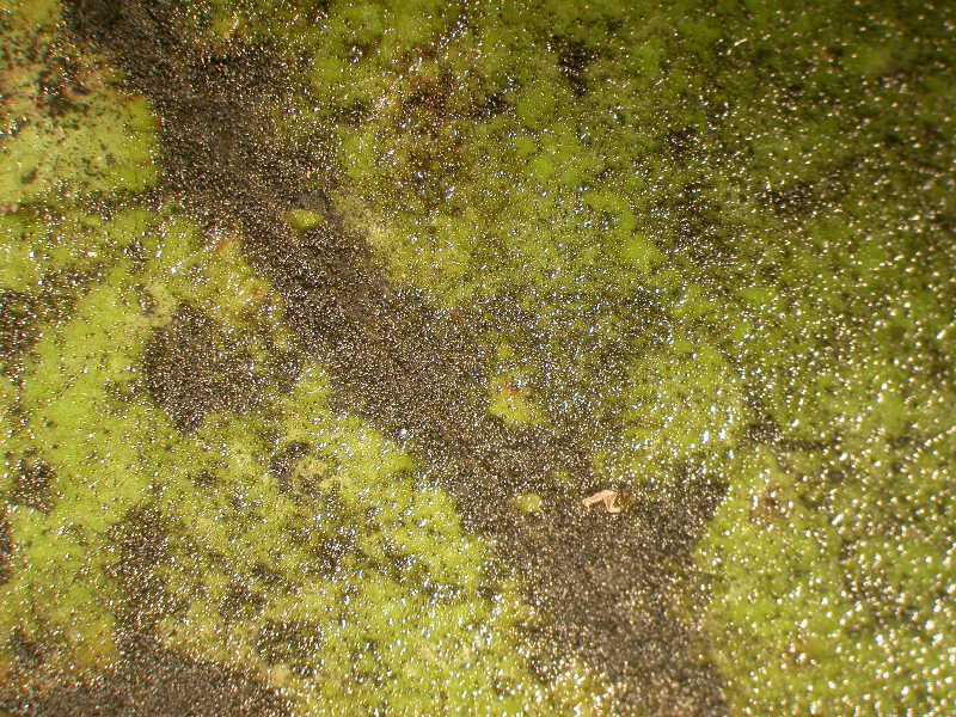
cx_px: 478
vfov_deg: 18.9
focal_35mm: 78
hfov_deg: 25.0
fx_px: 2154
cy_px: 358
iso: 100
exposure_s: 1/17.6
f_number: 3.5
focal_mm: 16.2
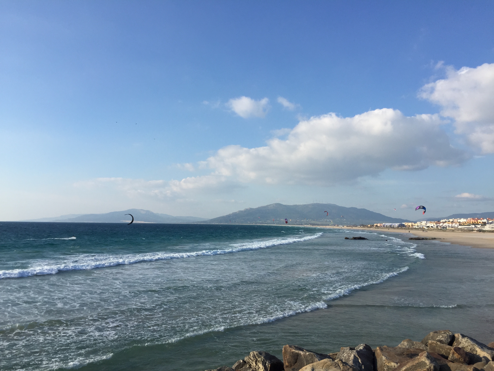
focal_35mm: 29
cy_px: 186
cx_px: 247
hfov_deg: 61.7
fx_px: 414
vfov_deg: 48.2
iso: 32
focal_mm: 4.15
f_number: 2.2
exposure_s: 1/2326
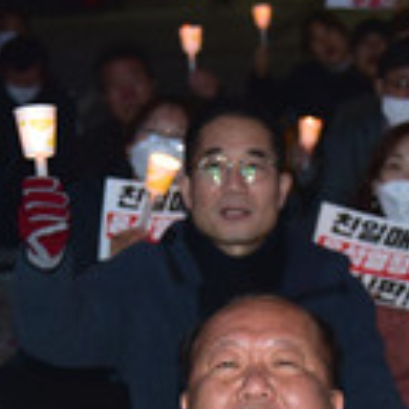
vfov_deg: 10.9
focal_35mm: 157
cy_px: 507
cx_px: 267
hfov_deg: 11.1
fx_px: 2099
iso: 1000
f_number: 3.3
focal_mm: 40
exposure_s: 1/200
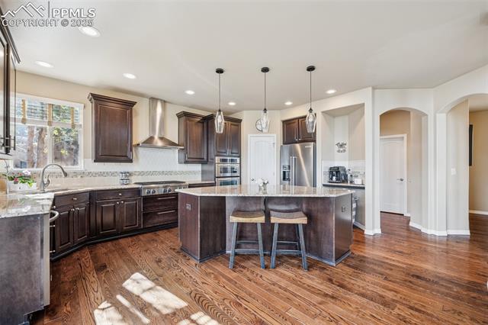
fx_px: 203
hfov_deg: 100.4
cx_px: 244
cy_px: 162
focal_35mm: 15
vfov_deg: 77.3
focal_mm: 15
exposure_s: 1/40
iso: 400
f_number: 3.5
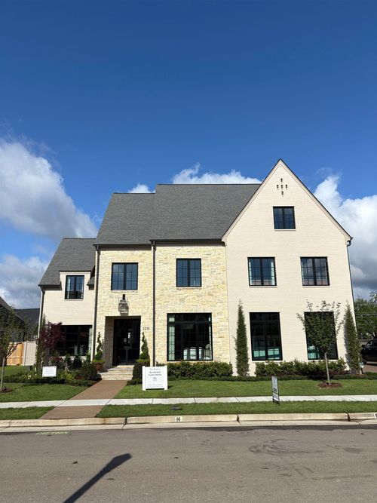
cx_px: 188
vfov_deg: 67.3
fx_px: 378
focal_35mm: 26
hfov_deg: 53.0
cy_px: 252
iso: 50
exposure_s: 1/6993
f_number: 1.6
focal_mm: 5.96
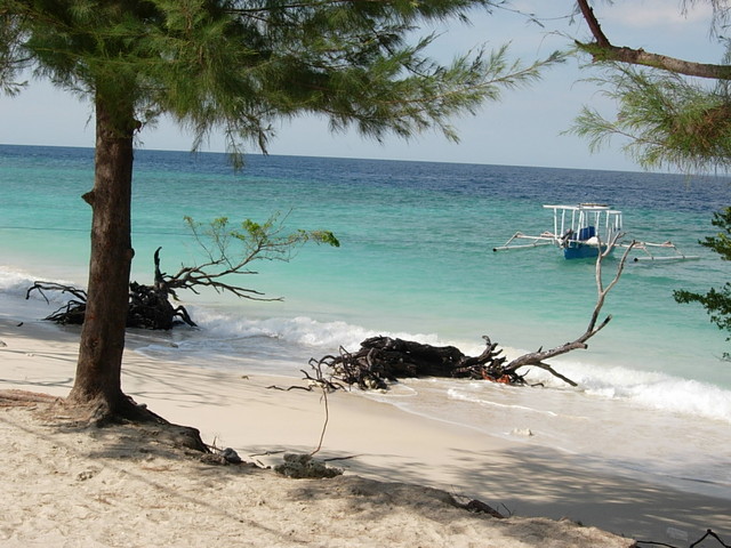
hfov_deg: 37.5
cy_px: 274
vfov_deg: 28.6
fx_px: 1077
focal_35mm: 51
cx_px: 366
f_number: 5.4
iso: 79
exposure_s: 1/683
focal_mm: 10.6
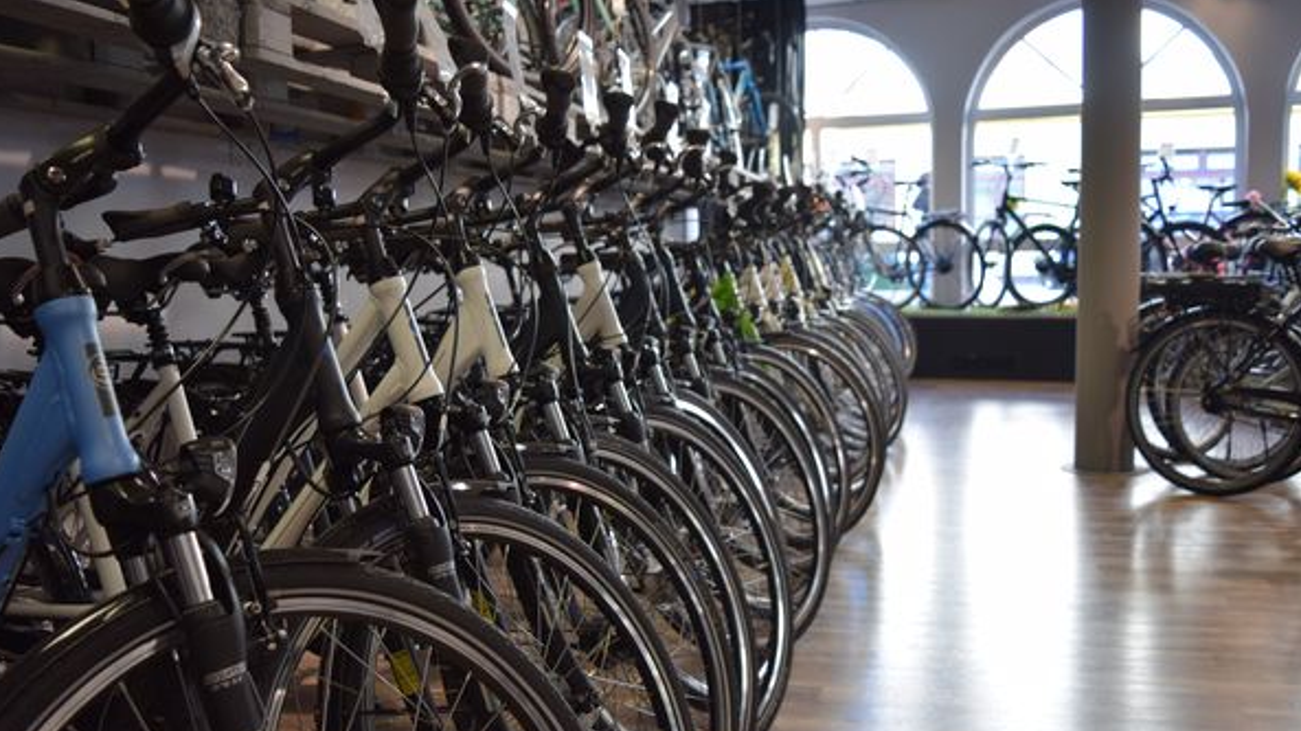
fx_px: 1207
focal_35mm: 35
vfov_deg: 33.7
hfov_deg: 56.6
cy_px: 386
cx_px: 647
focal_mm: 22
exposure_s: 1/60
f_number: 4
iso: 400
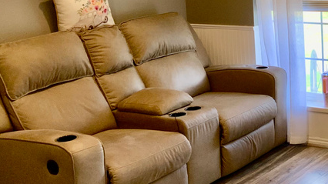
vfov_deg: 15.6
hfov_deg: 25.8
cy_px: 14
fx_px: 661
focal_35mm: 76
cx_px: 359
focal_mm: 3
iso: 64
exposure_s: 1/120
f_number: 1.8
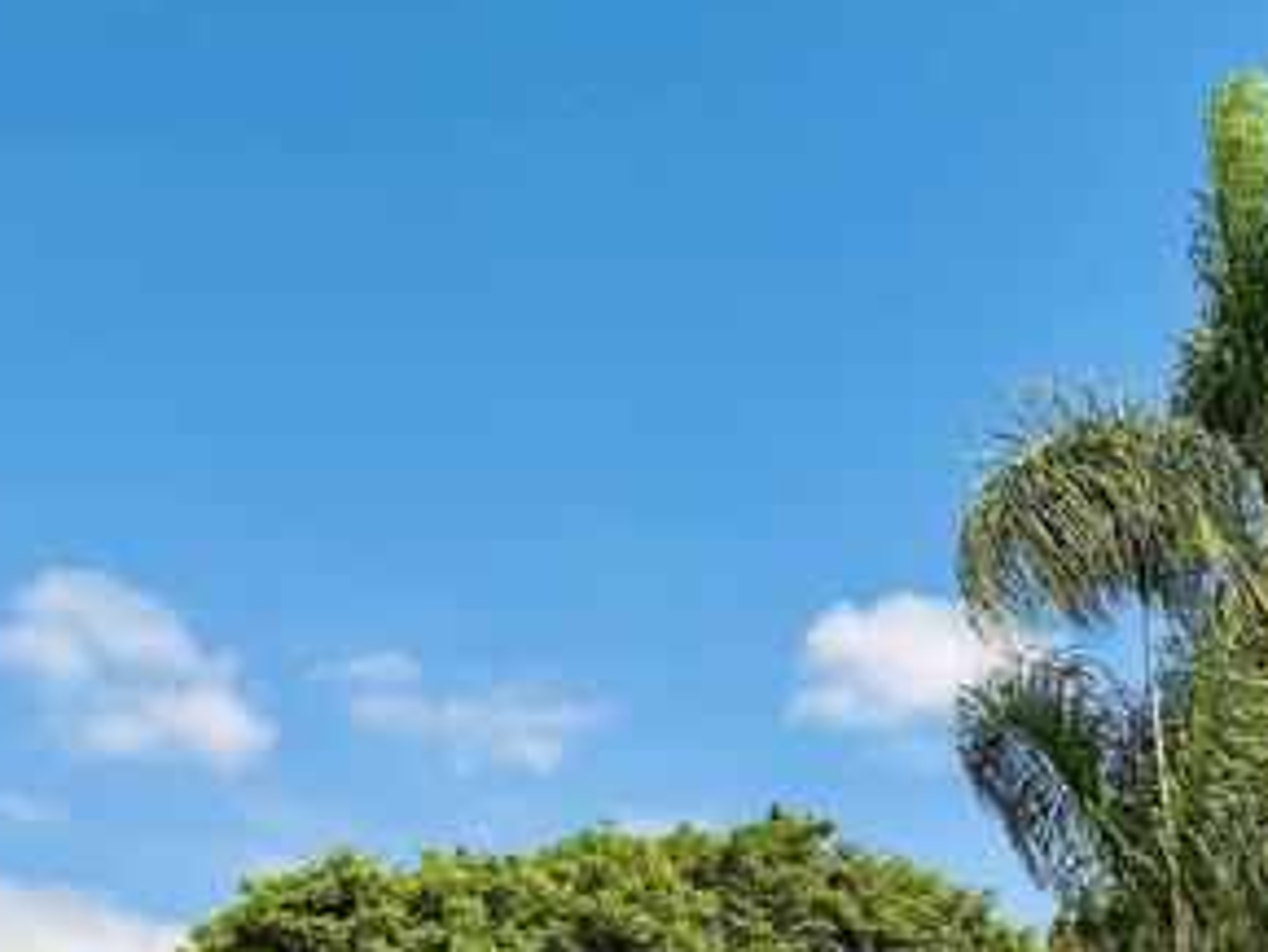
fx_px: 2272
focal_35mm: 62
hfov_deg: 31.0
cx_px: 842
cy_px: 961
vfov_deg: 22.7
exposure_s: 1/1848
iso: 25
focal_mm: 3
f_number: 1.8
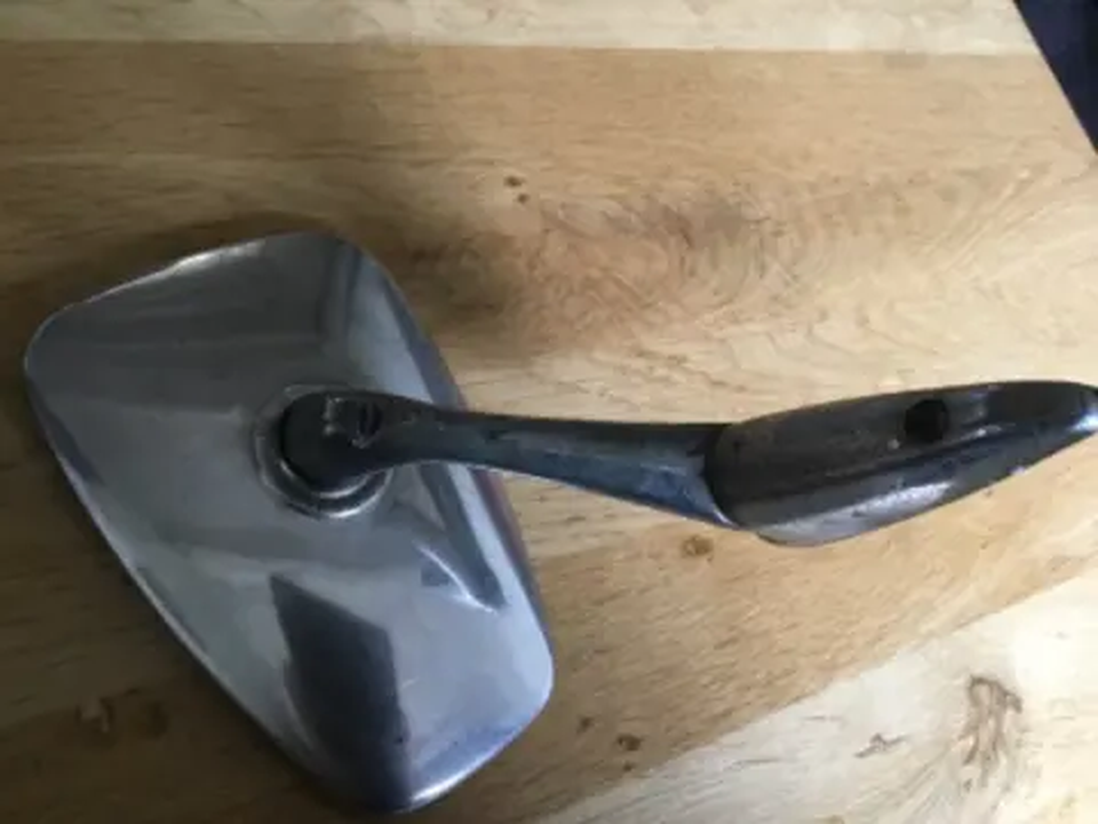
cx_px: 549
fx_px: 983
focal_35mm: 31
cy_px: 412
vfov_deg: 45.4
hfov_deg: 58.4
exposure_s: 1/25
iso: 200
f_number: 2.4
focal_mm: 3.3
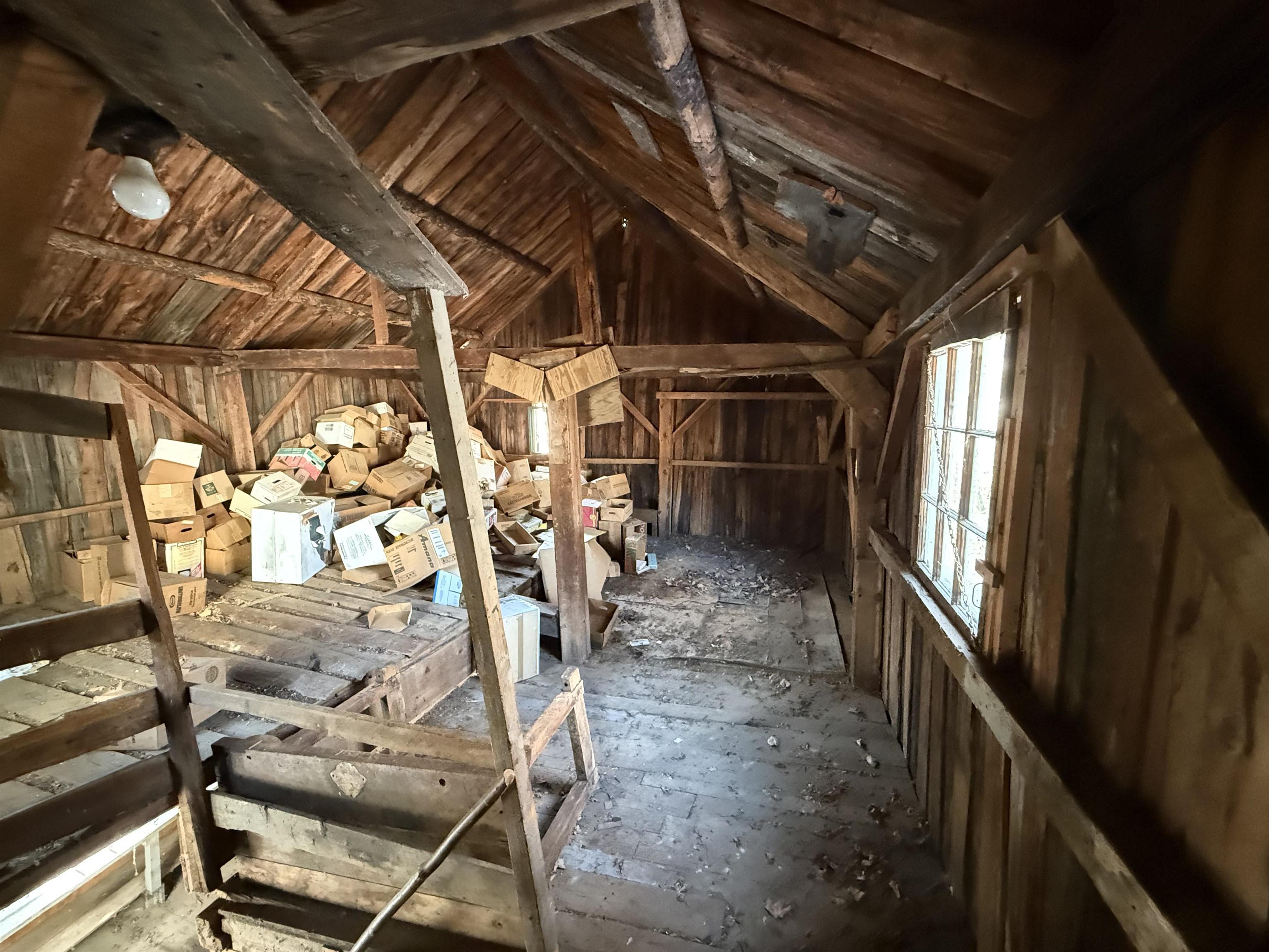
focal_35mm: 14
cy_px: 476
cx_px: 634
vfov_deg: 85.7
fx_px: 513
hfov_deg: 102.1
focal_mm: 2.22
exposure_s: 1/45
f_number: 2.2
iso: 1250
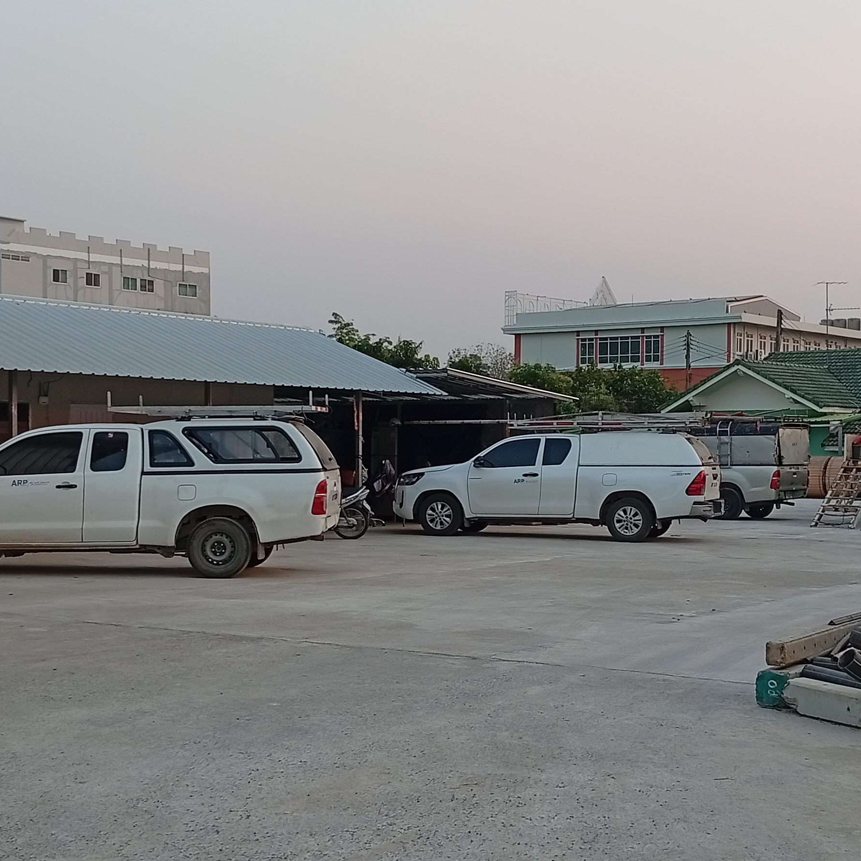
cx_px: 523
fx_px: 1491
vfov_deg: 32.1
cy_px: 498
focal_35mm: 53
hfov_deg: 32.1
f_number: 1.8
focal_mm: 3.96
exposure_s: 1/100
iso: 62
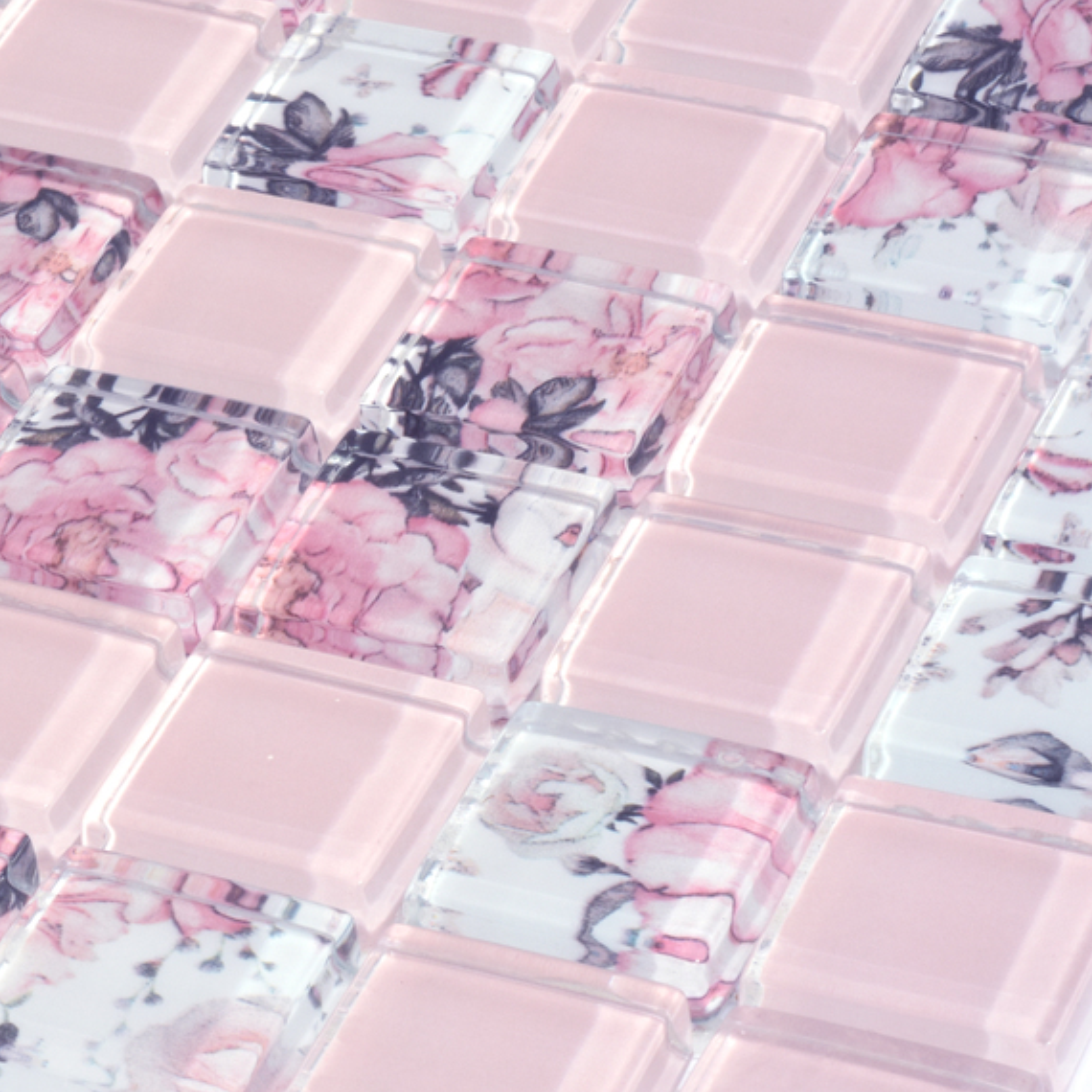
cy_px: 662
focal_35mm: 143
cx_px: 67
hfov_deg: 12.1
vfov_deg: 12.2
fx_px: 5104
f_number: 22
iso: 400
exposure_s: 1/160
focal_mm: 50
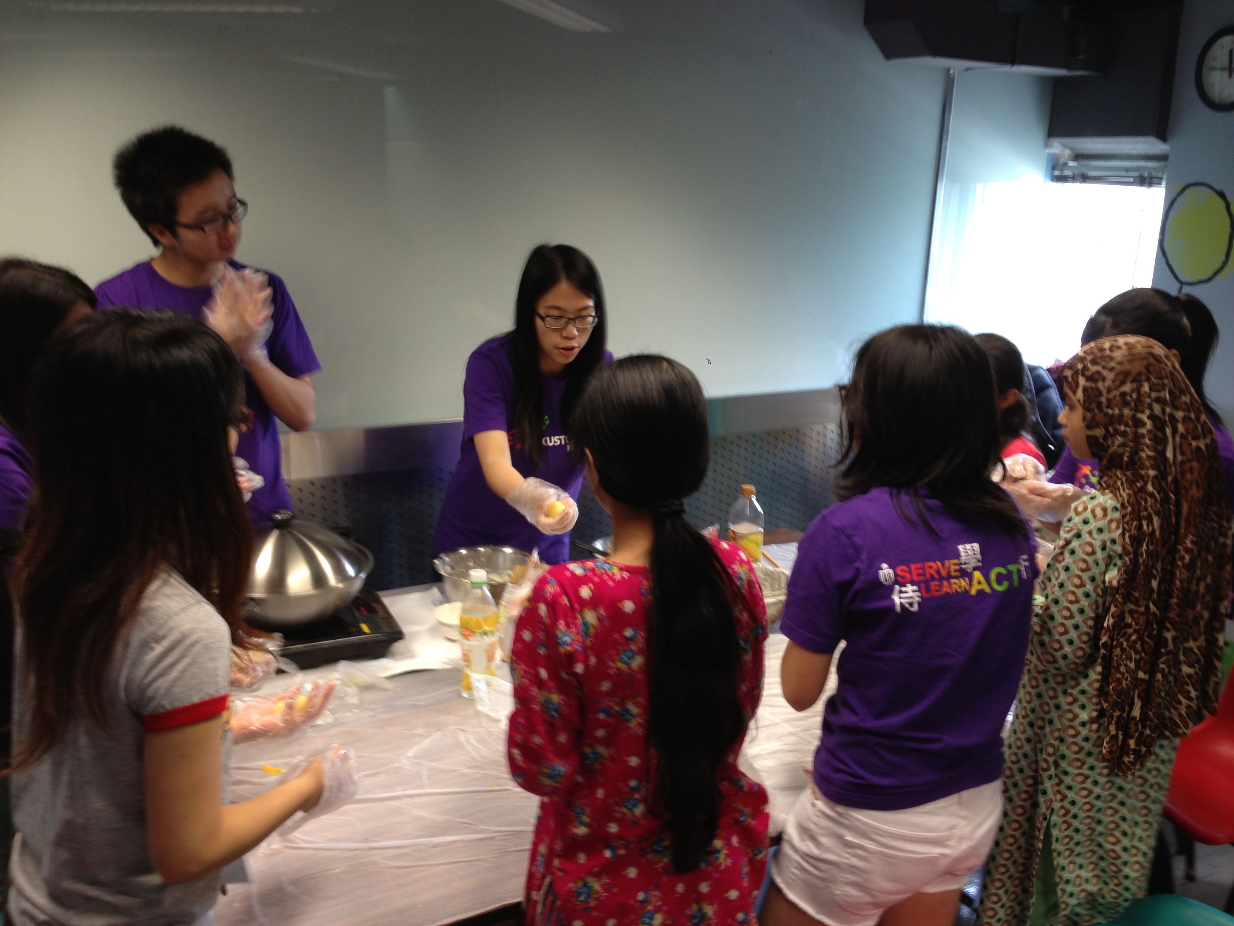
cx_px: 617
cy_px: 463
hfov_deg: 55.4
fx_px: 1176
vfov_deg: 42.9
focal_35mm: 33
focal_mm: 4.13
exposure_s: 1/20
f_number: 2.4
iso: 64
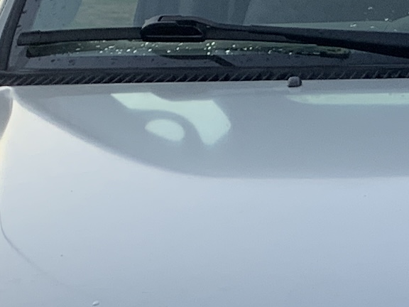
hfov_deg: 10.6
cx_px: 528
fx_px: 2150
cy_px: 411
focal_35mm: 182
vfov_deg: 8.0
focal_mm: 4.25
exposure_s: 1/121
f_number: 1.8
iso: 80
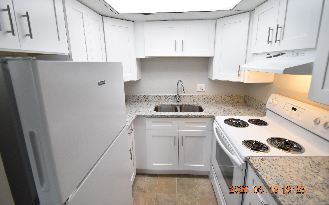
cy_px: 93
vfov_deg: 71.1
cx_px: 166
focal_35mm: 16
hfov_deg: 97.8
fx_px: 143
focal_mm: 10
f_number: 3.5
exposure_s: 1/90
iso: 800
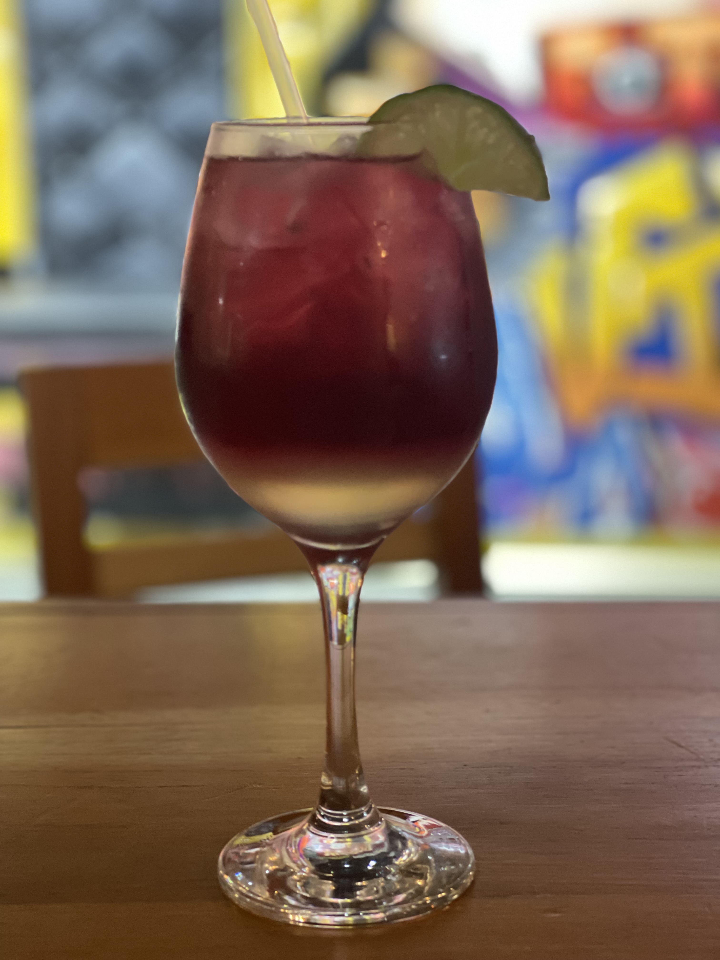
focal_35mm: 64
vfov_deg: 30.3
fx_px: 1775
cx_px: 360
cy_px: 480
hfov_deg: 22.9
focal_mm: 7.5
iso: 250
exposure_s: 1/40
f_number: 2.2
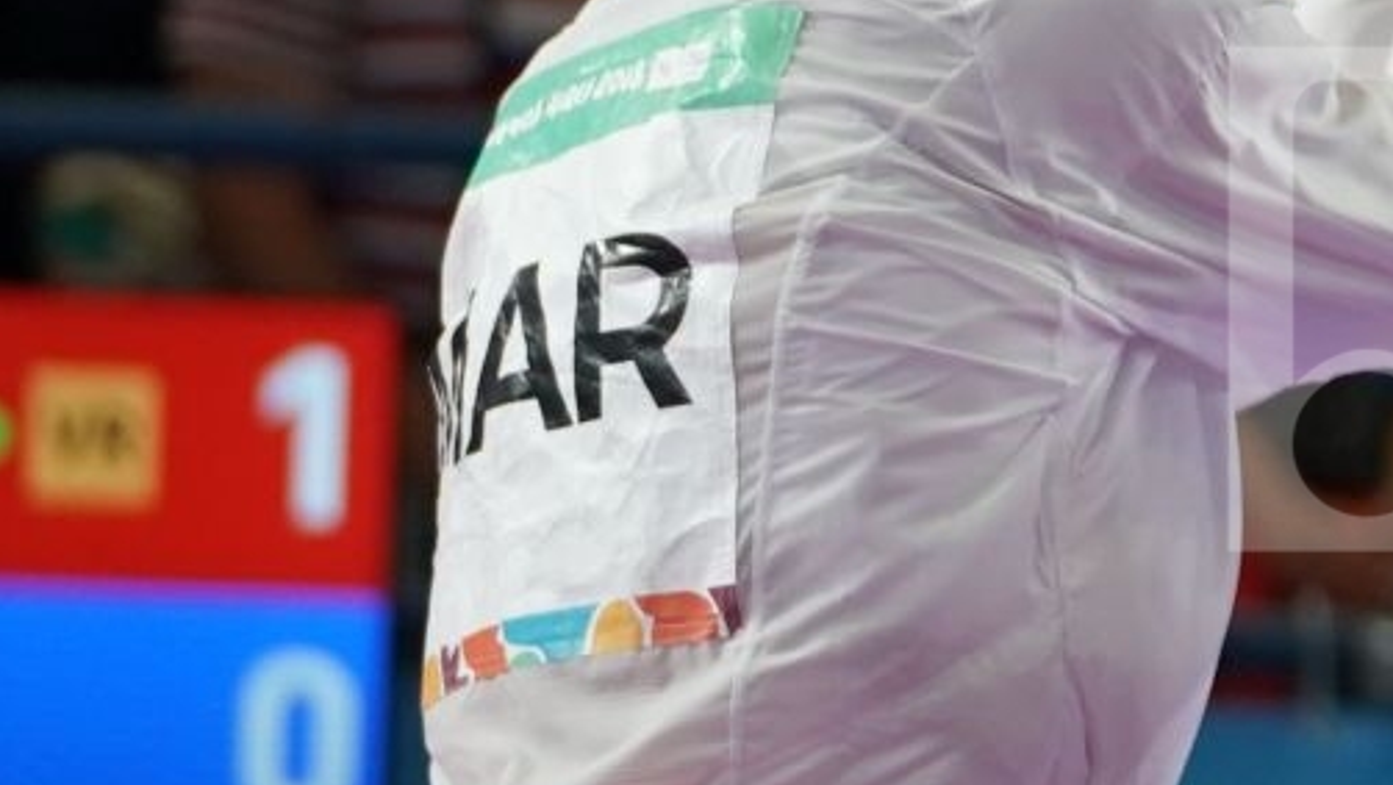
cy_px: 300
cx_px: 2428
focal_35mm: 732
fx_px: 27052
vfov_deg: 1.7
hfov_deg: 2.9
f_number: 2.8
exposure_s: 1/1000
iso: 1000
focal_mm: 130
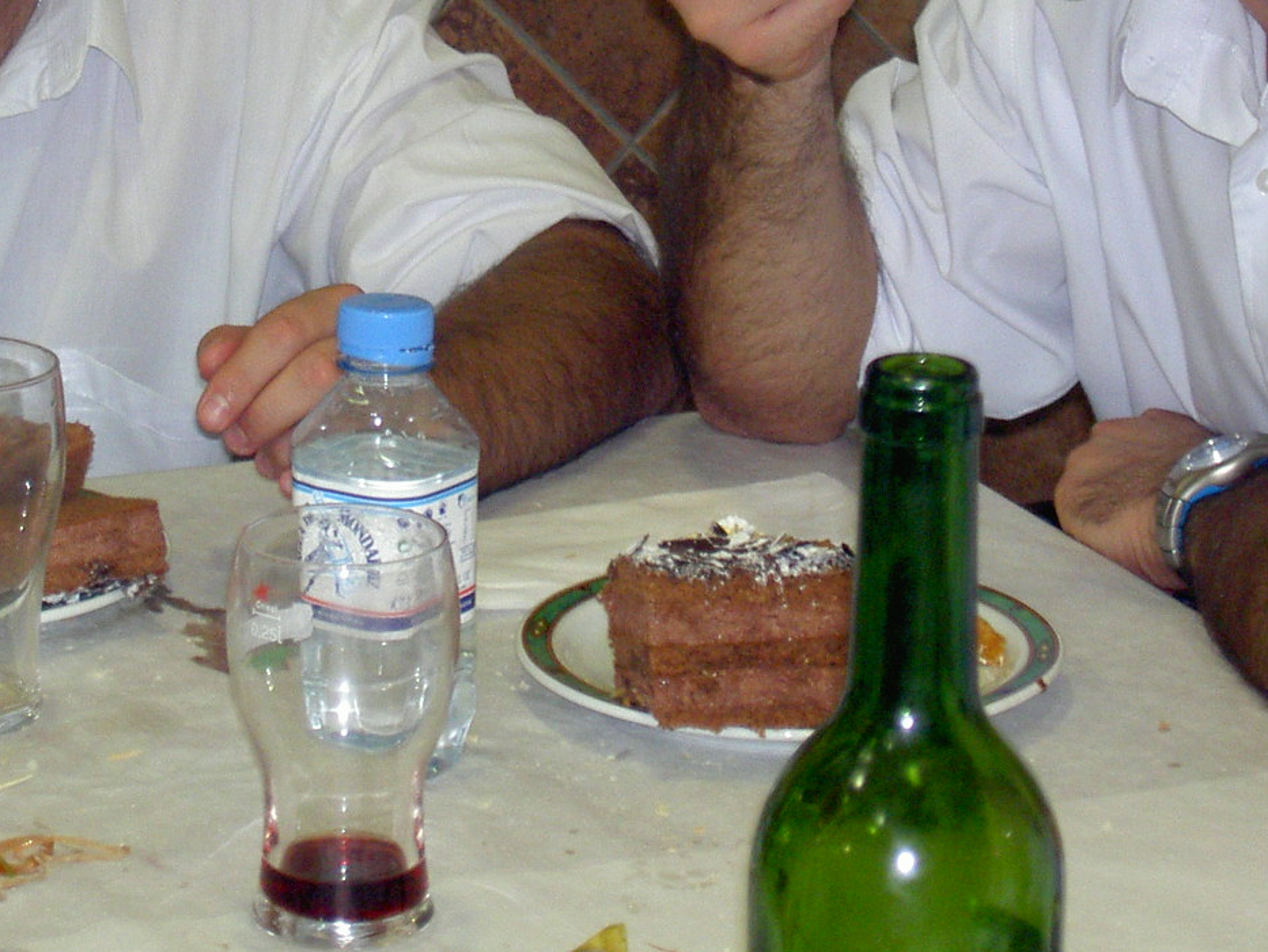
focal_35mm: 144
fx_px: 5275
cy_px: 163
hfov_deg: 13.7
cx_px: 584
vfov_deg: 10.3
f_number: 4.1
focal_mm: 17.4
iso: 100
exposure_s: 1/78.1
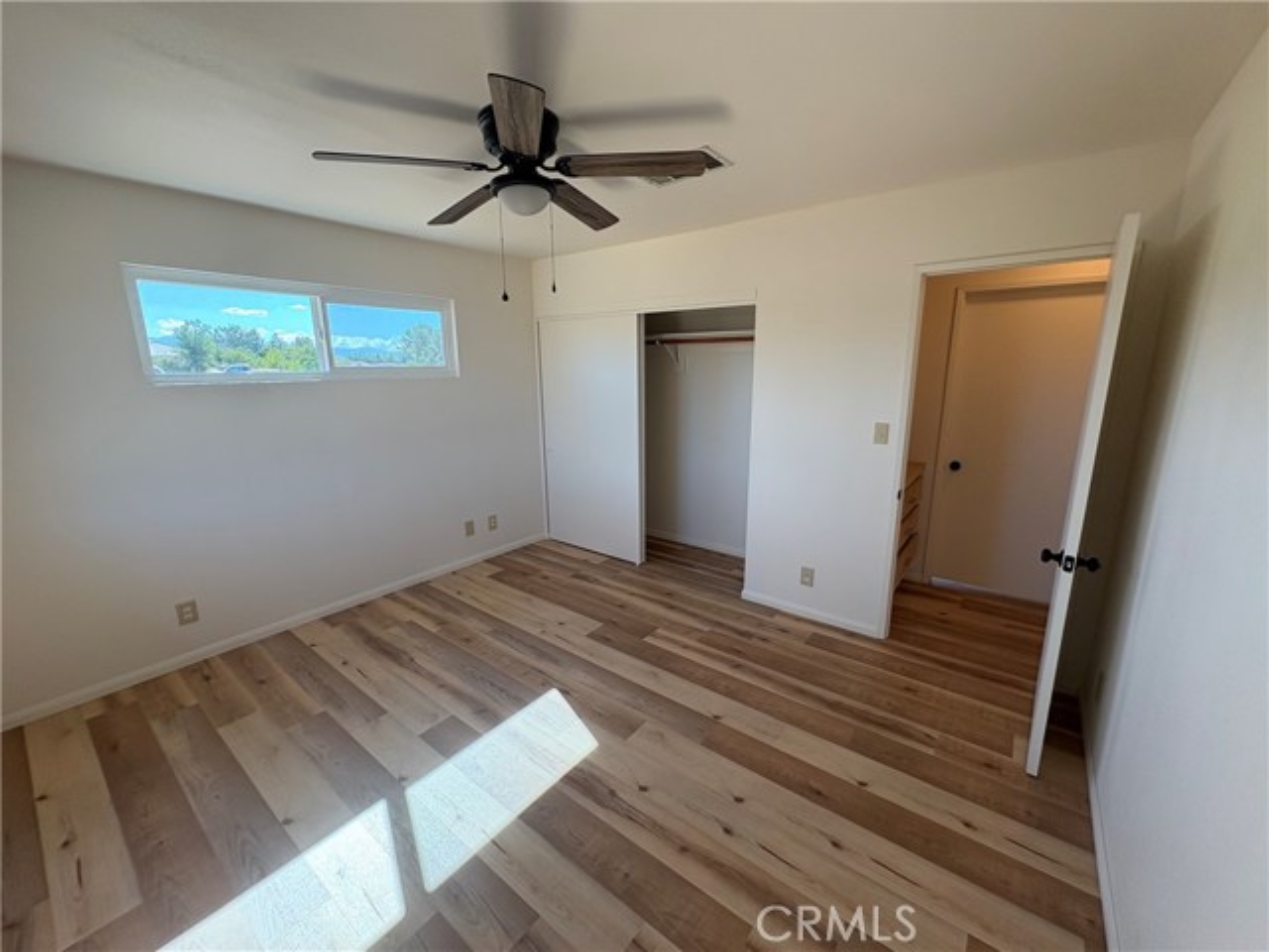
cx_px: 634
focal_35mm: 14
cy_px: 476
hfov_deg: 102.1
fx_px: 513
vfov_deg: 85.7
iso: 80
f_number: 2.2
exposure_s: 1/135
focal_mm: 2.22
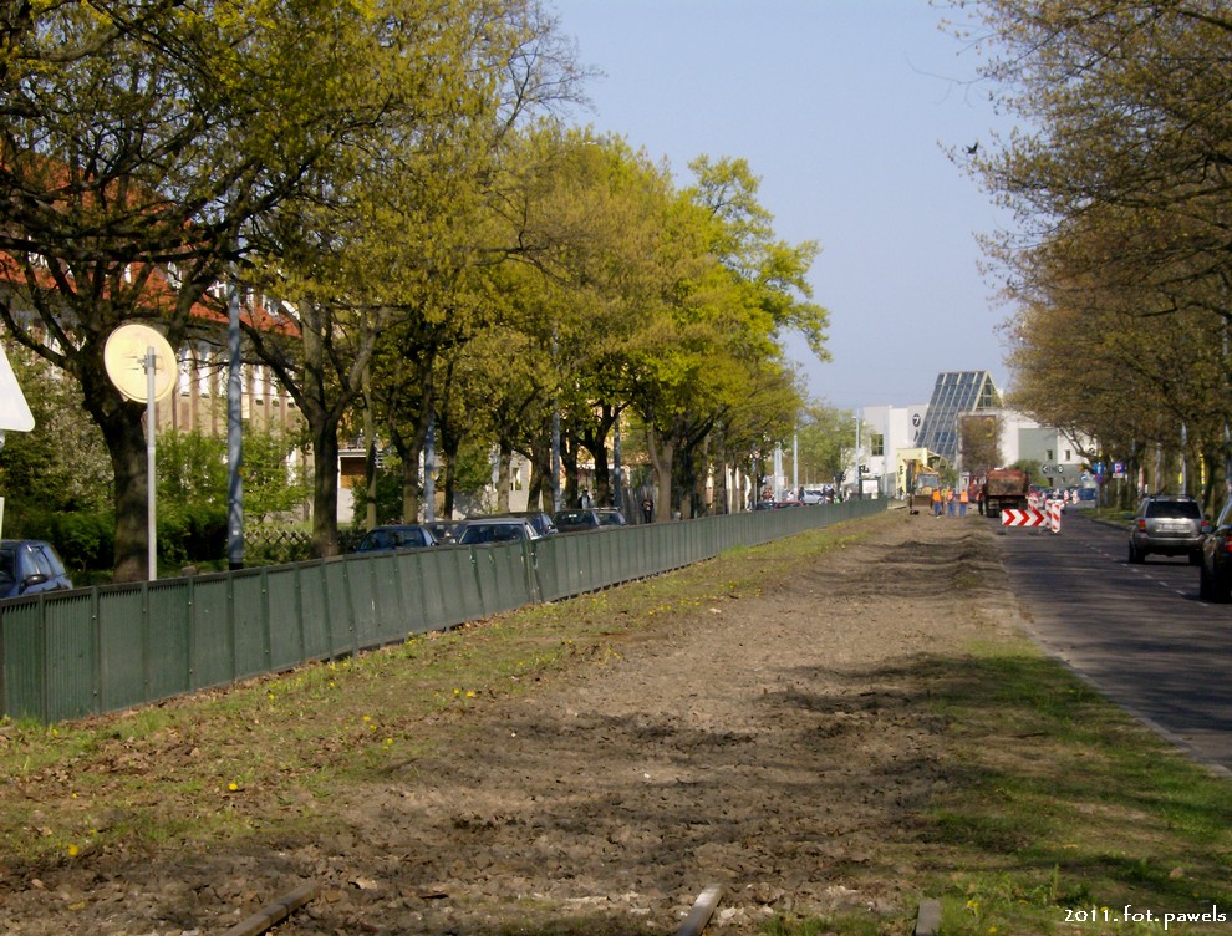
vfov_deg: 13.7
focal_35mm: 109
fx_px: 3897
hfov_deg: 18.0
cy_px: 468
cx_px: 616
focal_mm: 18
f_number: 7.8
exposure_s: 1/246
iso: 100
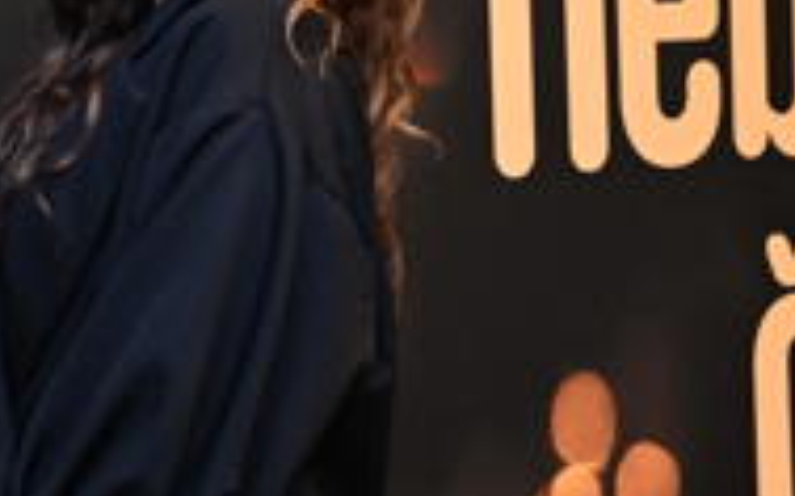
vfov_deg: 8.8
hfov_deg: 14.0
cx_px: 160
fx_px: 3227
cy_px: 353
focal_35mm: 149
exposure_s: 1/100
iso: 1600
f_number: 4.5
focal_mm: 40
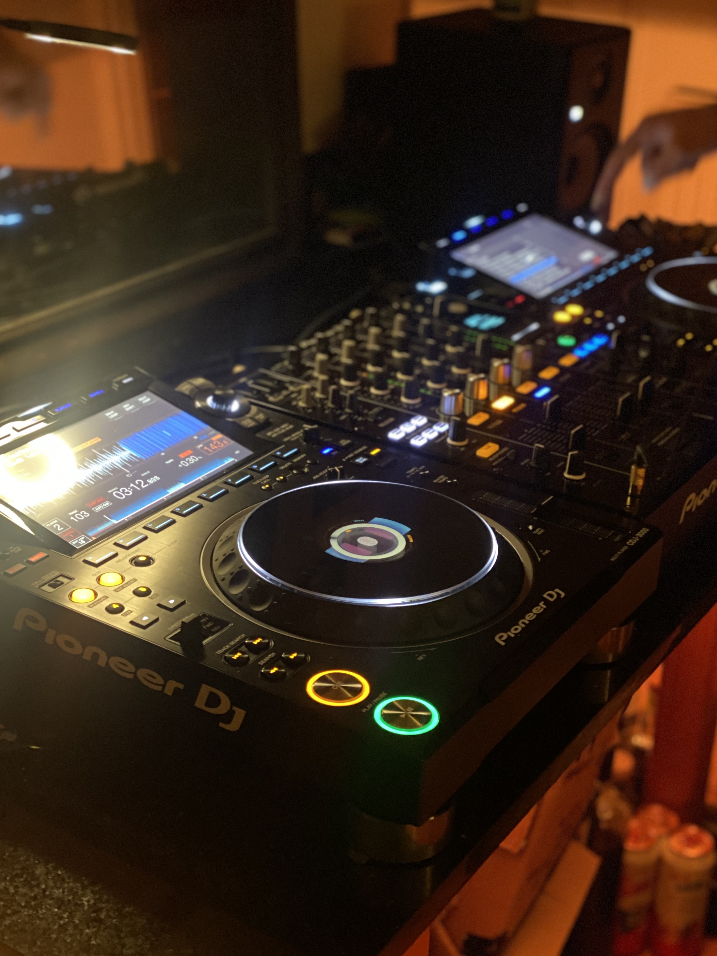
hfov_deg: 27.0
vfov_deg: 35.5
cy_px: 469
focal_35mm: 54
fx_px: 1491
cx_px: 350
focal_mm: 6
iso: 800
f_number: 2
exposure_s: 1/15
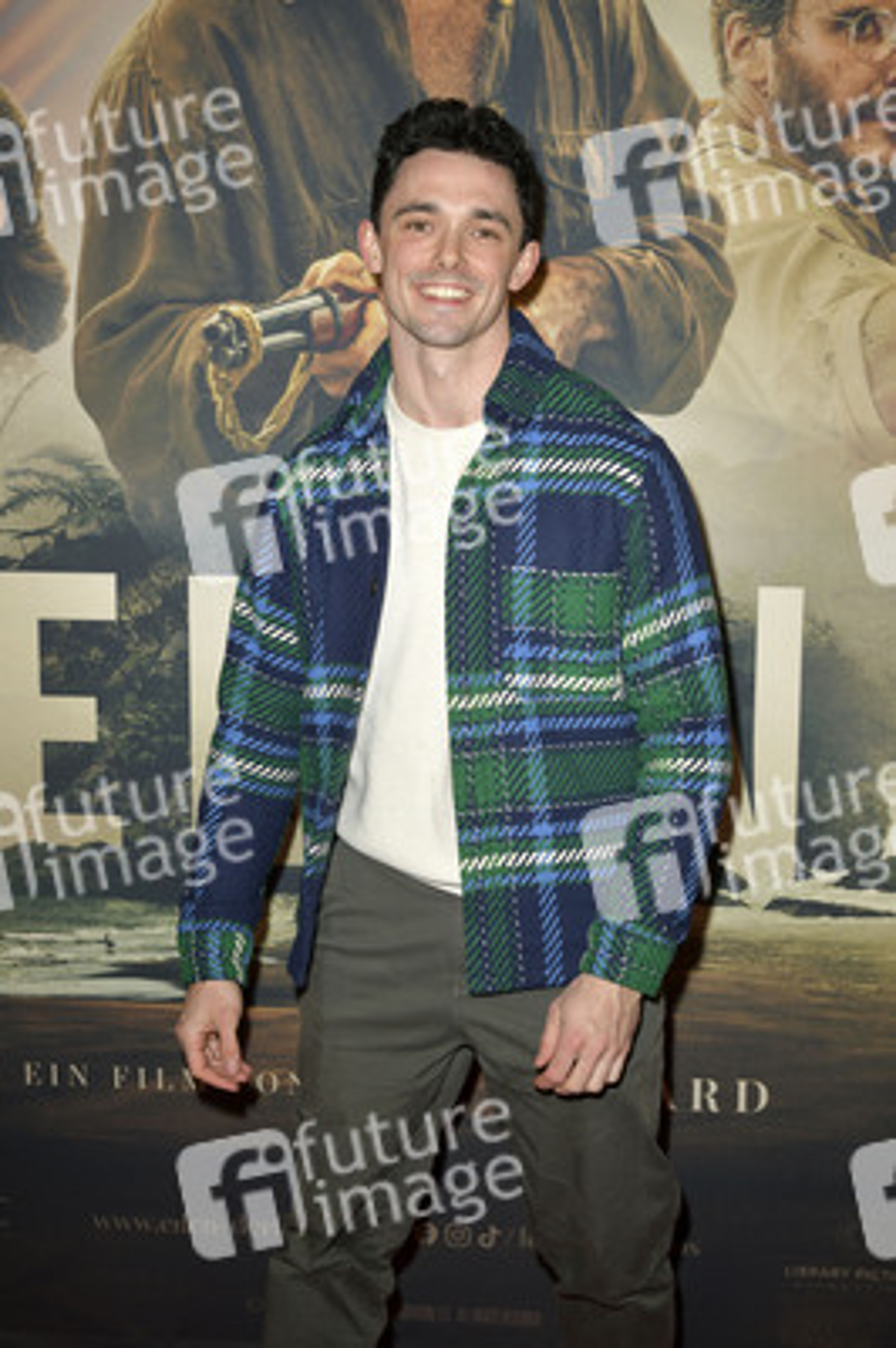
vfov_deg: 39.6
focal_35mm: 50
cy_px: 674
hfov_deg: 26.9
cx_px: 448
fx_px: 1870
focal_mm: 50
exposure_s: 1/250
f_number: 5.6
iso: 250
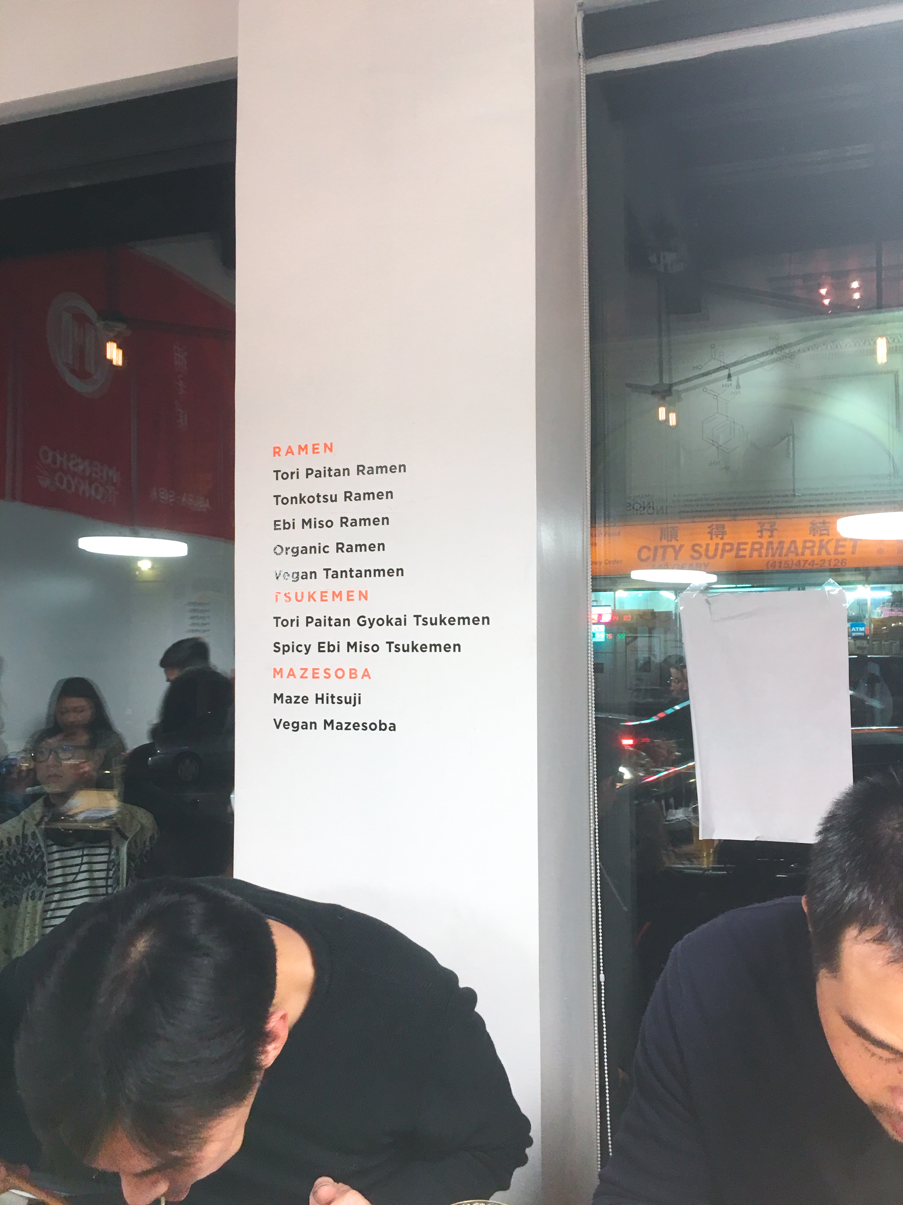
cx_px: 452
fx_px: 1009
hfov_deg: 48.2
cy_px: 602
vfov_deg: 61.7
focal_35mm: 29
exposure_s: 1/15
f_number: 2.2
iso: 40
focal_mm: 4.15
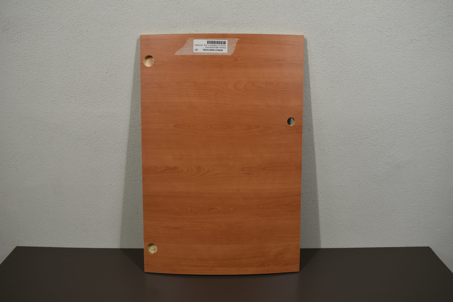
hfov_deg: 59.5
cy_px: 151
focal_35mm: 32
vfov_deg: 41.7
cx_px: 226
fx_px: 396
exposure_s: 1/125
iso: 320
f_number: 5.6
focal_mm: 21
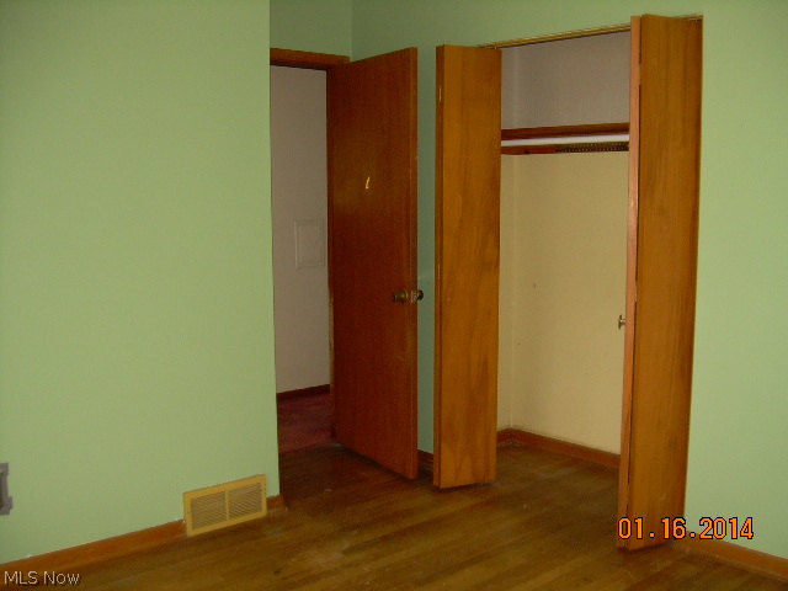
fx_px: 865
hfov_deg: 49.0
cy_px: 296
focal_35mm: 38
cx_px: 394
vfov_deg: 37.7
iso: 200
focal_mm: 6.3
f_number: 2.8
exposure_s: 1/60
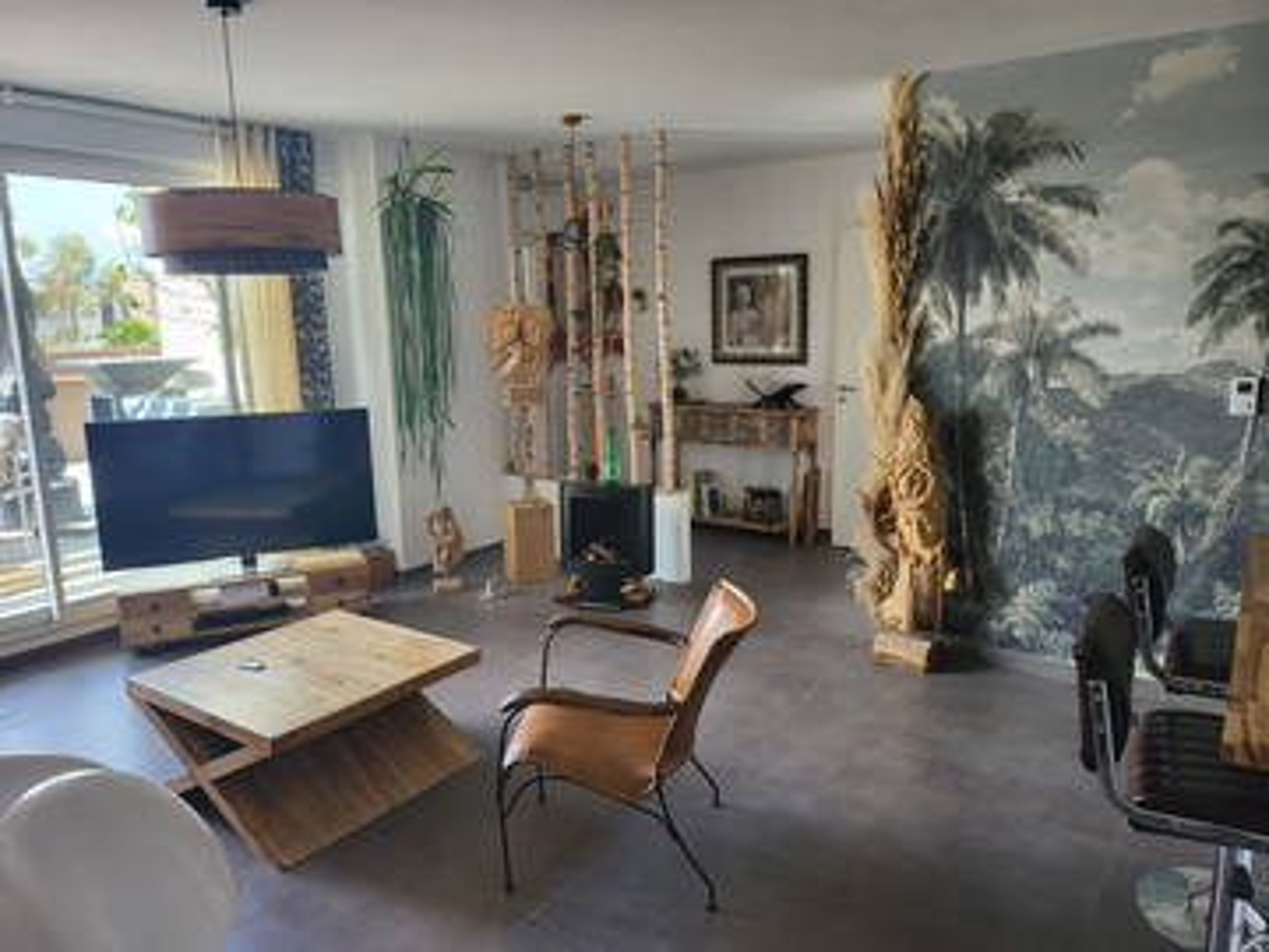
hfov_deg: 71.6
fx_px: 880
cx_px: 634
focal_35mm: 24
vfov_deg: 56.8
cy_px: 476
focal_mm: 5
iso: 80
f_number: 1.8
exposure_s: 1/100
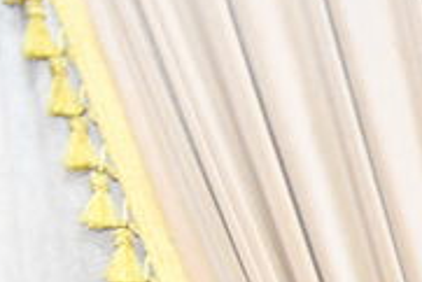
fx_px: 2898
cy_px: 1055
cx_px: 1460
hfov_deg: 7.0
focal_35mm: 247
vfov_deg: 5.1
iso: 640
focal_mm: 32
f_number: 5.6
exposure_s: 1/100
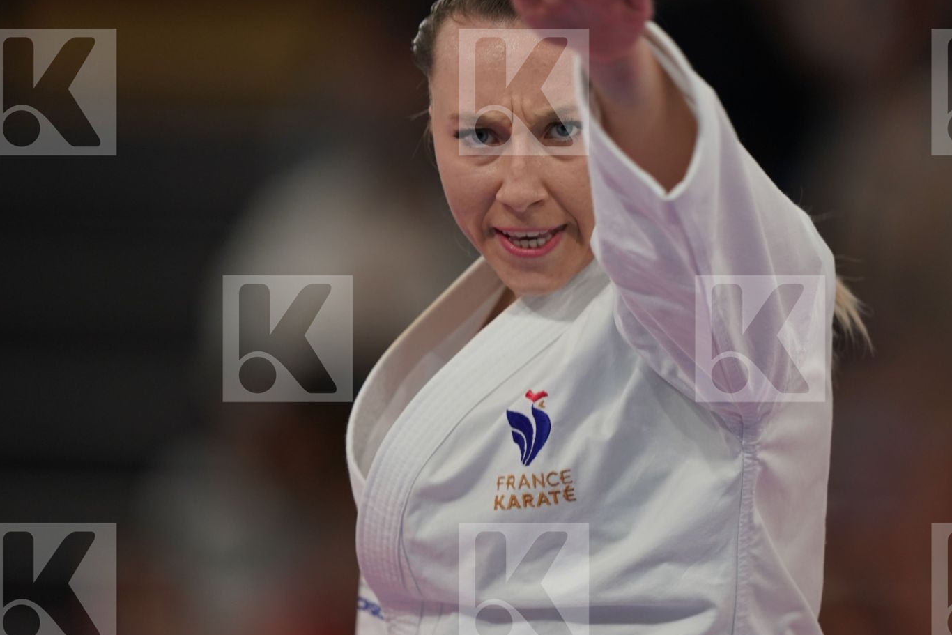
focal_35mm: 527
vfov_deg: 2.6
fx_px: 13937
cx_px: 524
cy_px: 339
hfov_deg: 3.9
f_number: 2.8
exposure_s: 1/500
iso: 800
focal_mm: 400
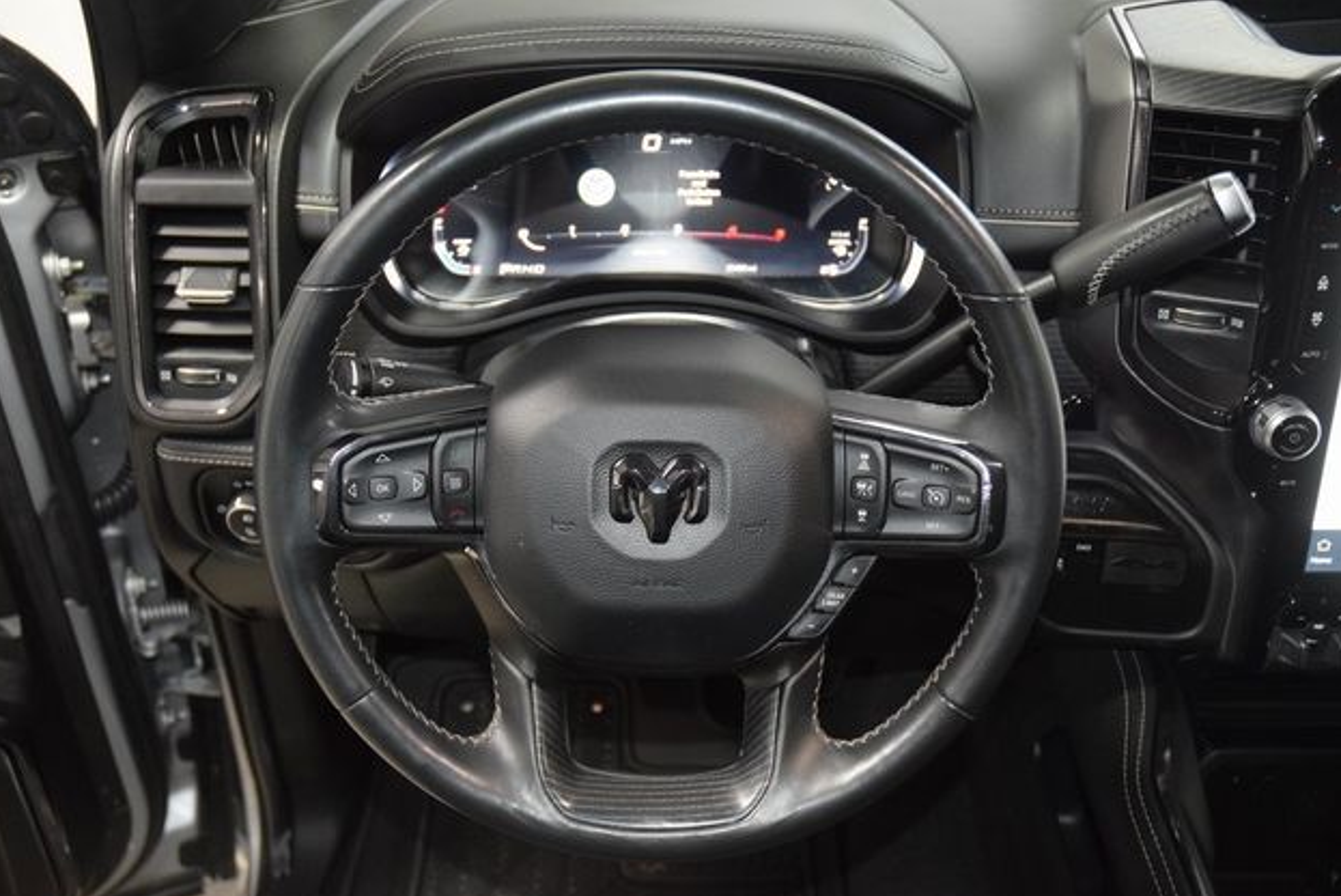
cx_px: 663
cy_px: 458
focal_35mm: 39
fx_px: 1435
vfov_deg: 34.6
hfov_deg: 50.1
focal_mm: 25
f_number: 3.8
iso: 2200
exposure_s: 1/50
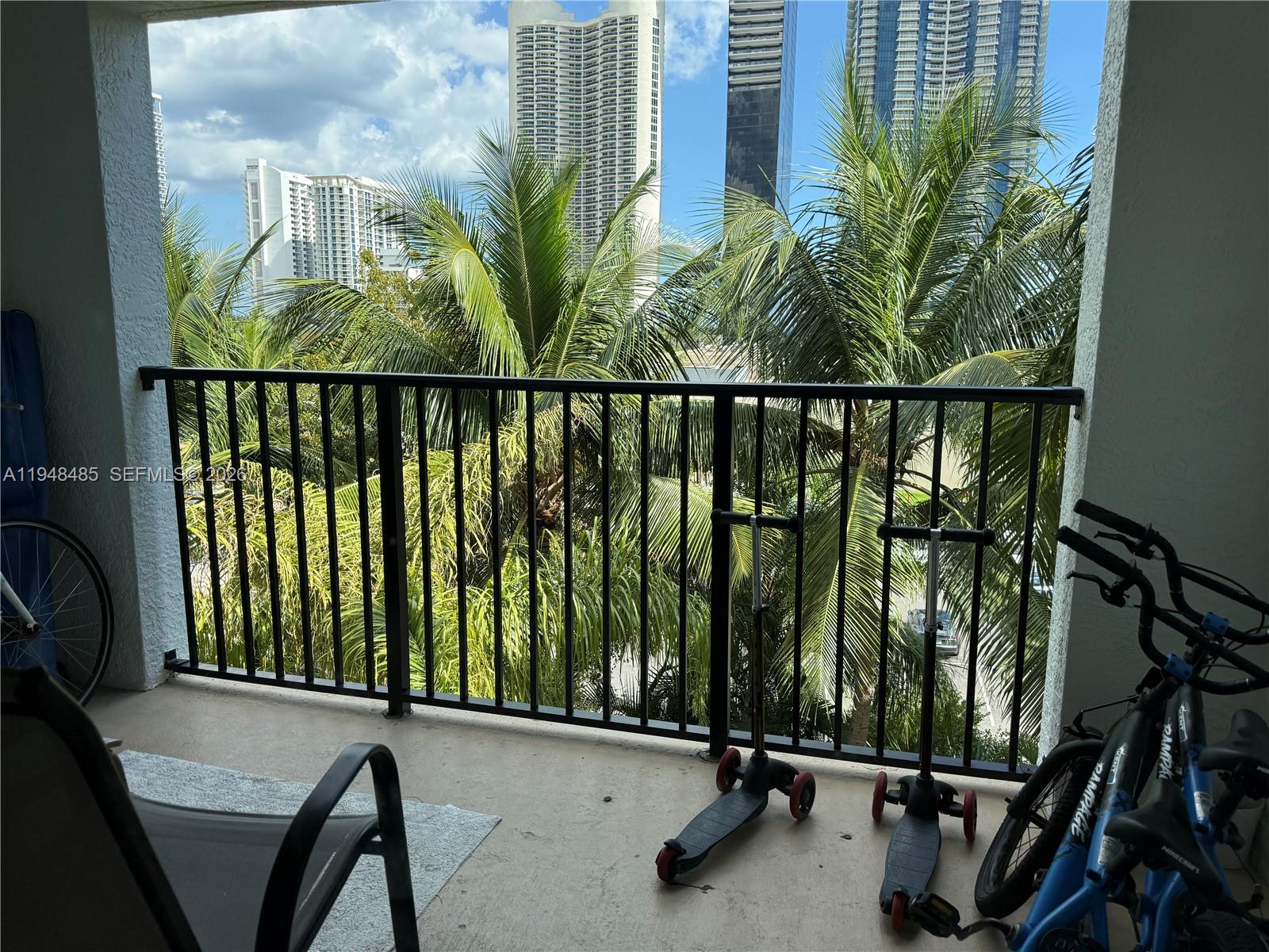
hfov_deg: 71.6
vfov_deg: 56.8
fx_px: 880
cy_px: 476
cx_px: 634
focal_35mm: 24
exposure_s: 1/2169
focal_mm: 6.76
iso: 100
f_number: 1.78
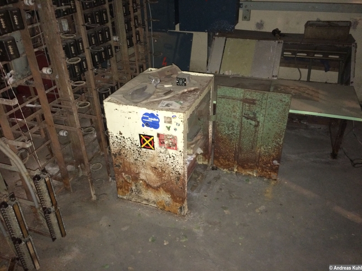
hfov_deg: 61.7
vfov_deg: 48.2
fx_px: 303
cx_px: 181
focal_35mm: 29
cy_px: 136
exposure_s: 1/16
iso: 400
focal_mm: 4.15
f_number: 2.2
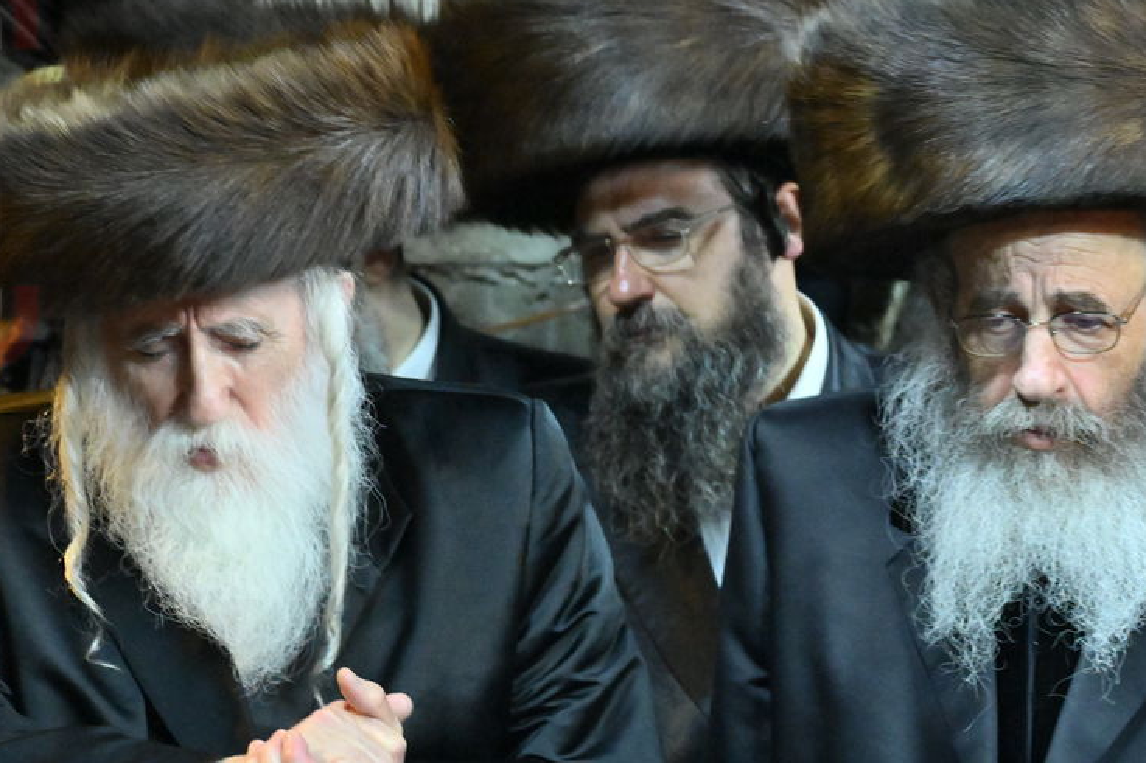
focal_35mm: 133
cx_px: 599
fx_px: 4233
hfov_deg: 15.4
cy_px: 582
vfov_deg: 10.3
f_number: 4
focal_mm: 70
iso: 6400
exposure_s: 1/125
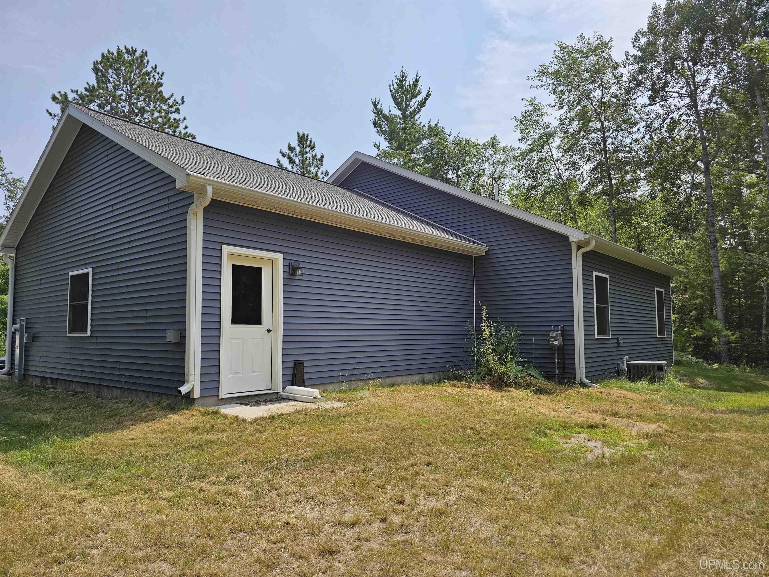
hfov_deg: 73.9
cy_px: 288
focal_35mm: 23
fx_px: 511
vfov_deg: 58.9
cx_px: 384
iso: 20
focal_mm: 6.3
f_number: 1.7
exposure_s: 1/1248
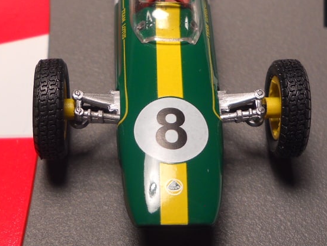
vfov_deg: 19.3
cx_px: 168
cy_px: 64
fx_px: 718
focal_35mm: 76
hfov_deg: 25.7
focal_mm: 6.72
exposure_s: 1/60
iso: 91
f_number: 3.1
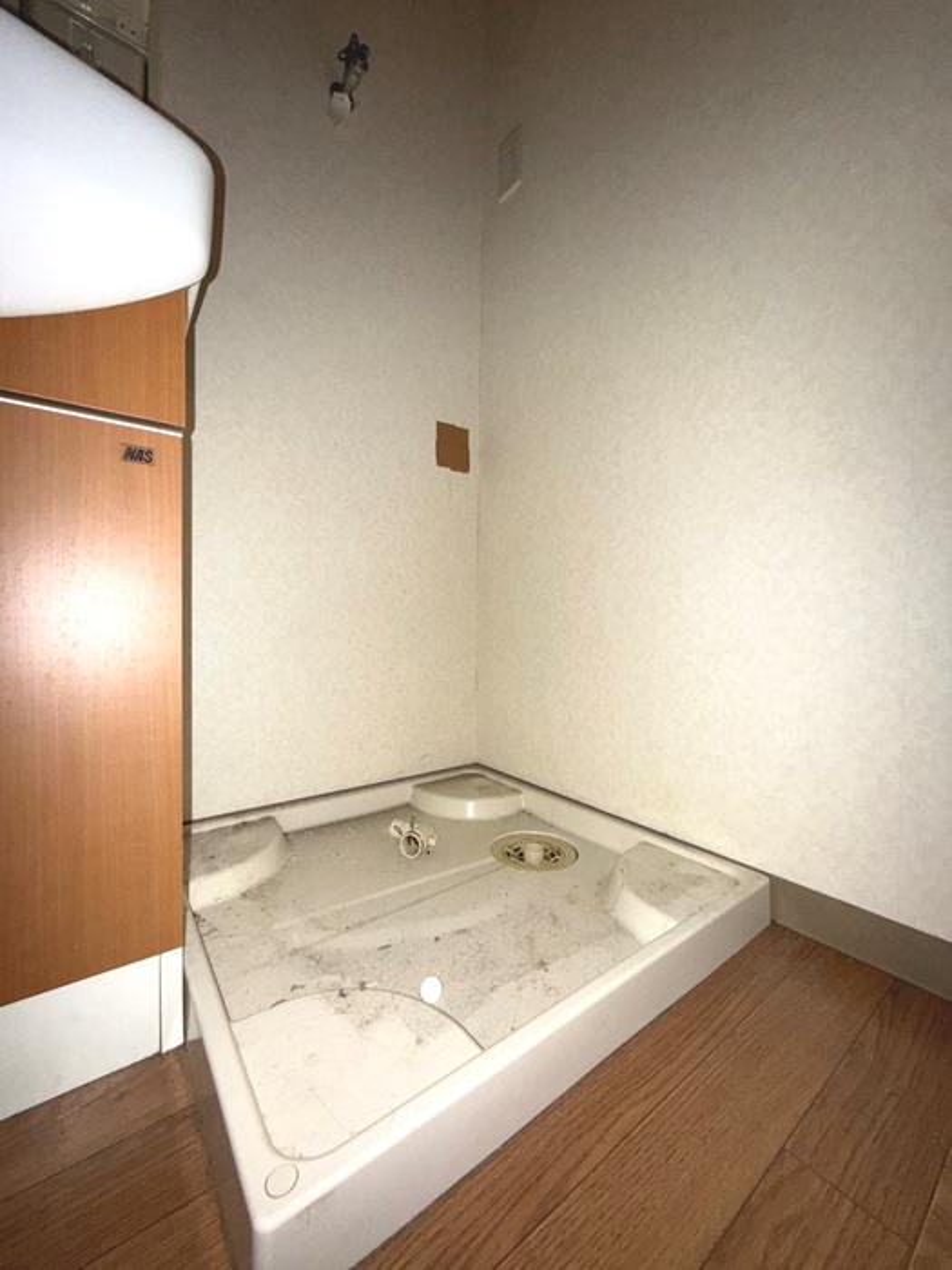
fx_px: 513
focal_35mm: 14
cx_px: 476
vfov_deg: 102.1
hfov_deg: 85.7
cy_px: 635
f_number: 2.2
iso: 100
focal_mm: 2.22
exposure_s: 1/62
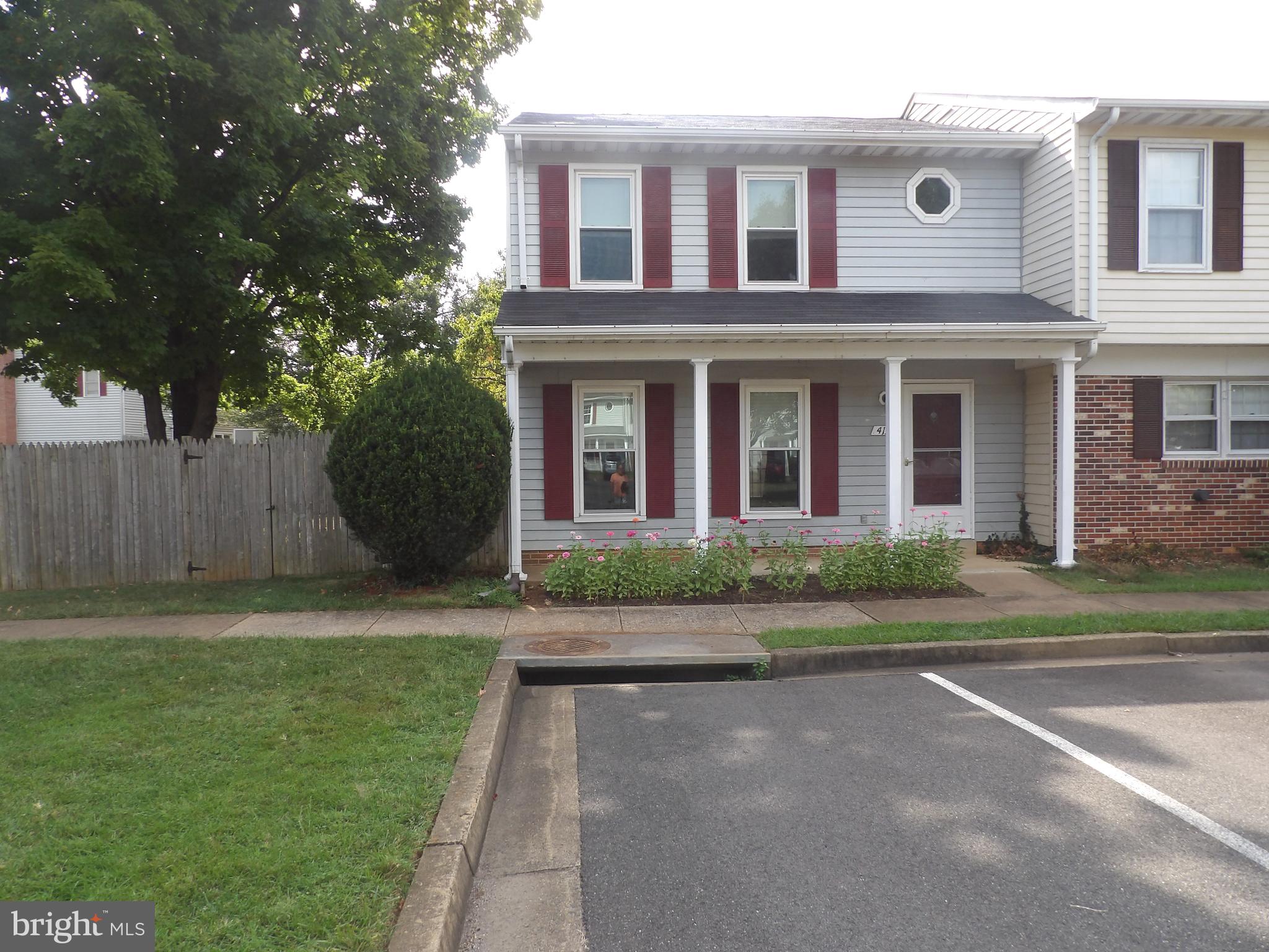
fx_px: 880
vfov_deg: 56.8
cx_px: 634
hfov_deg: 71.6
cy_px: 476
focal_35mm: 24
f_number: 3.2
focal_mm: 4.3
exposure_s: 1/354
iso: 100
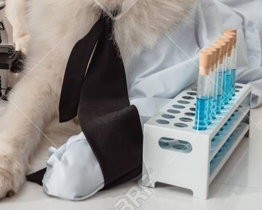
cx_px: 5
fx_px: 714
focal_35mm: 92
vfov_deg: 16.1
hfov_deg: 20.2
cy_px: -37
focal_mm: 32
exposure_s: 1/200
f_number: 4
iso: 200
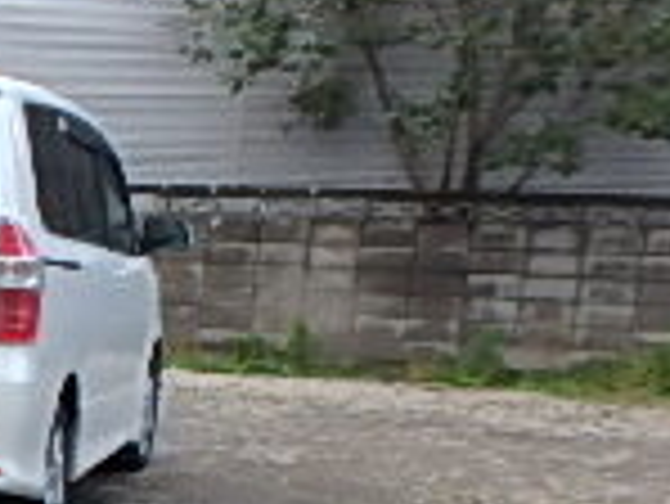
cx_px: -719
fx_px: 1743
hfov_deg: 16.1
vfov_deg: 16.1
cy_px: 513
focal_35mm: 90
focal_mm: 3.7
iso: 200
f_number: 3.5
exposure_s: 1/40
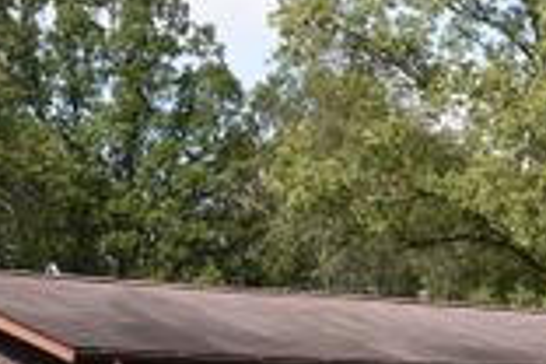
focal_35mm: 141
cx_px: 634
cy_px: 458
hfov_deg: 14.2
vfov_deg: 9.6
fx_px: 2138
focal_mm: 44
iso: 320
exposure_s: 1/250
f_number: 8
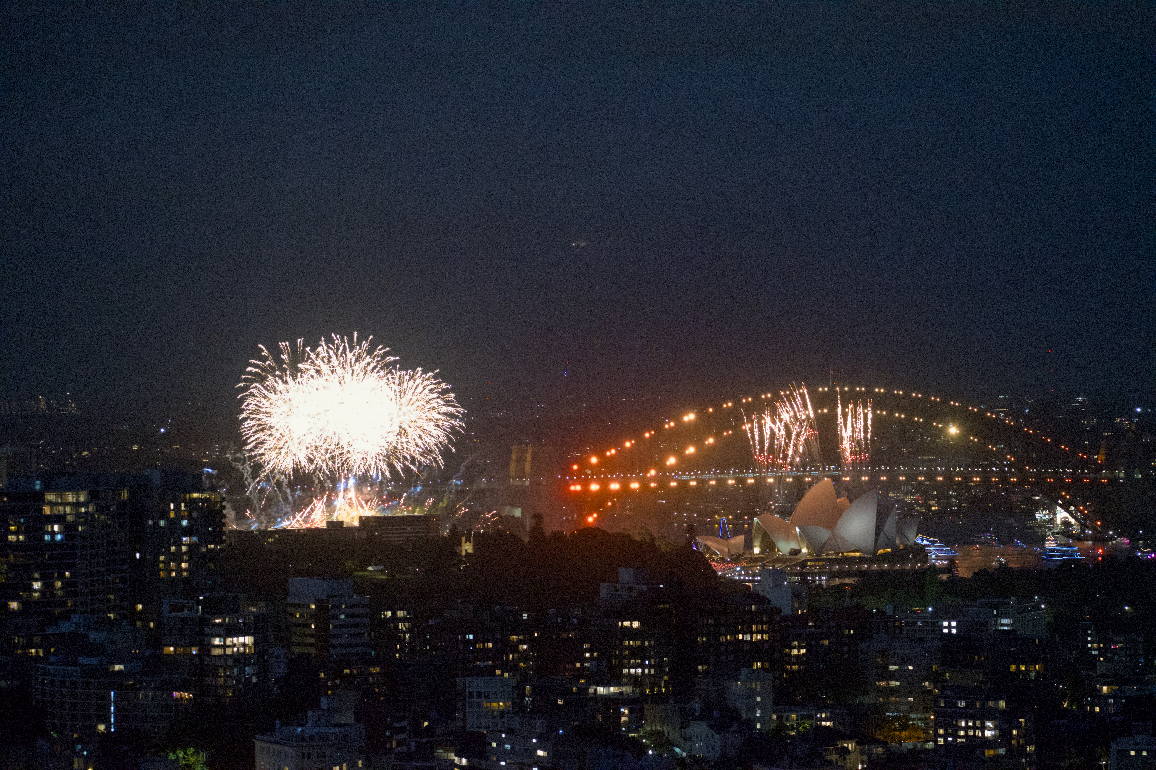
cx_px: 578
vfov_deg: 10.8
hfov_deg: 16.1
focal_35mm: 128
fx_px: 4094
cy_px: 385
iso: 12800
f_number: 4.8
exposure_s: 1/40
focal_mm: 85
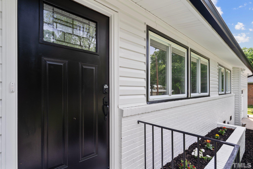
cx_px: 126
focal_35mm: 16
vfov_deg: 73.7
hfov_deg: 96.7
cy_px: 84
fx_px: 112
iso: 100
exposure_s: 1/100
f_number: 4
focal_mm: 16
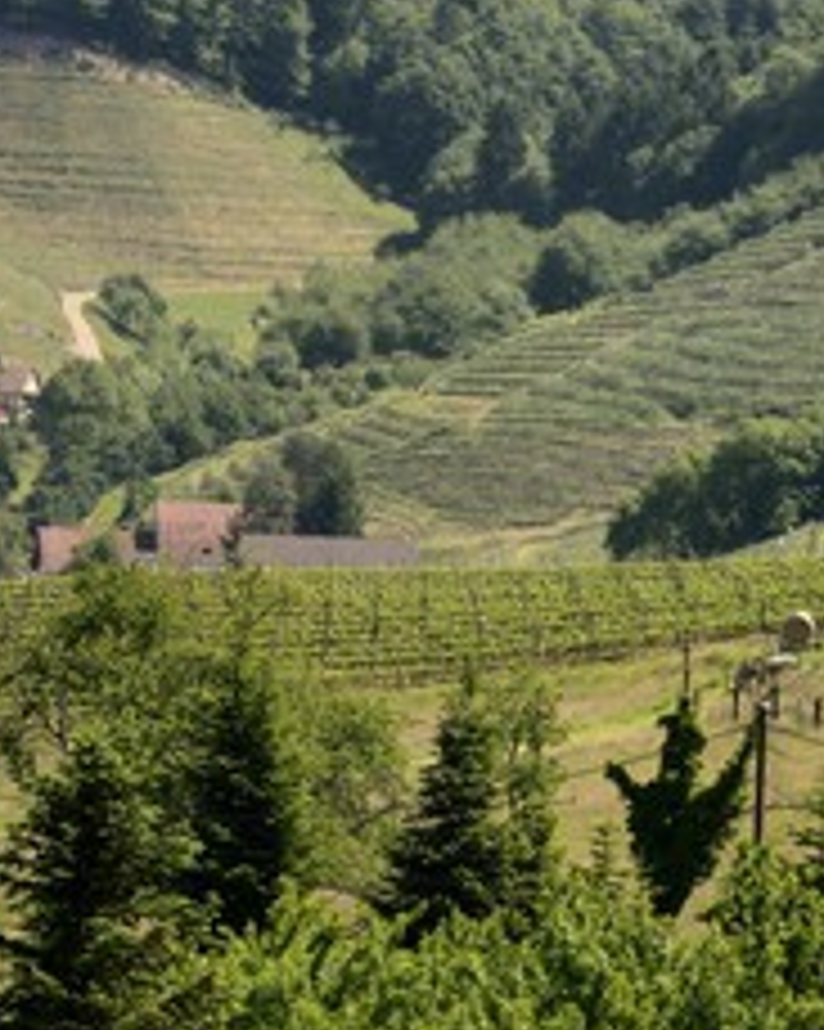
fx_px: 10524
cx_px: 374
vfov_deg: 5.6
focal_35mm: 345
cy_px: 450
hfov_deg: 4.5
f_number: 8
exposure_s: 1/320
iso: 200
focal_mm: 200
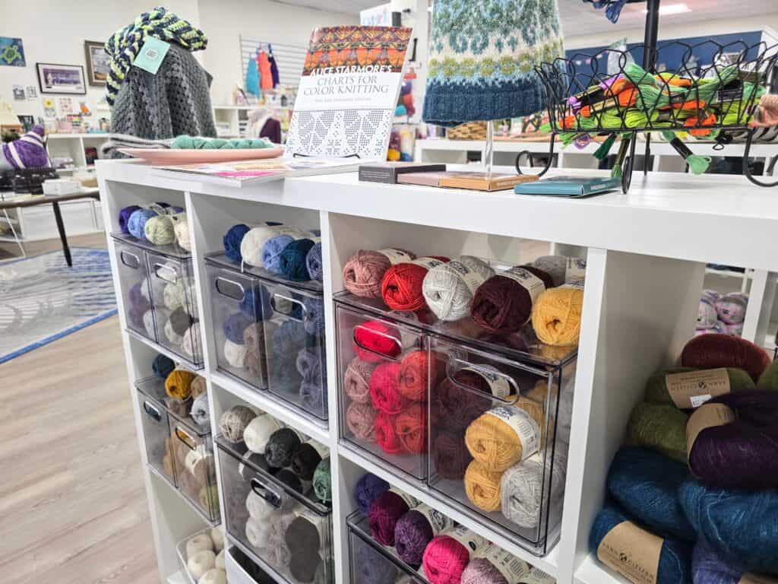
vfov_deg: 58.9
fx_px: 517
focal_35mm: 23
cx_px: 389
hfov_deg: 73.9
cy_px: 292
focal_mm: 6.3
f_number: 1.7
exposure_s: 1/120
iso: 160
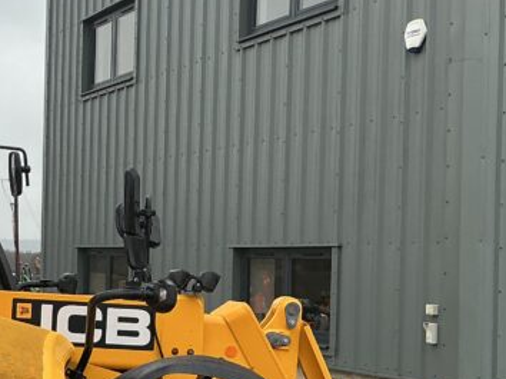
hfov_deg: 23.1
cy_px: 260
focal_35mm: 81
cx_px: -11
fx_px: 1183
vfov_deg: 18.1
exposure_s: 1/122
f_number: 1.8
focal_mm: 3
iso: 20
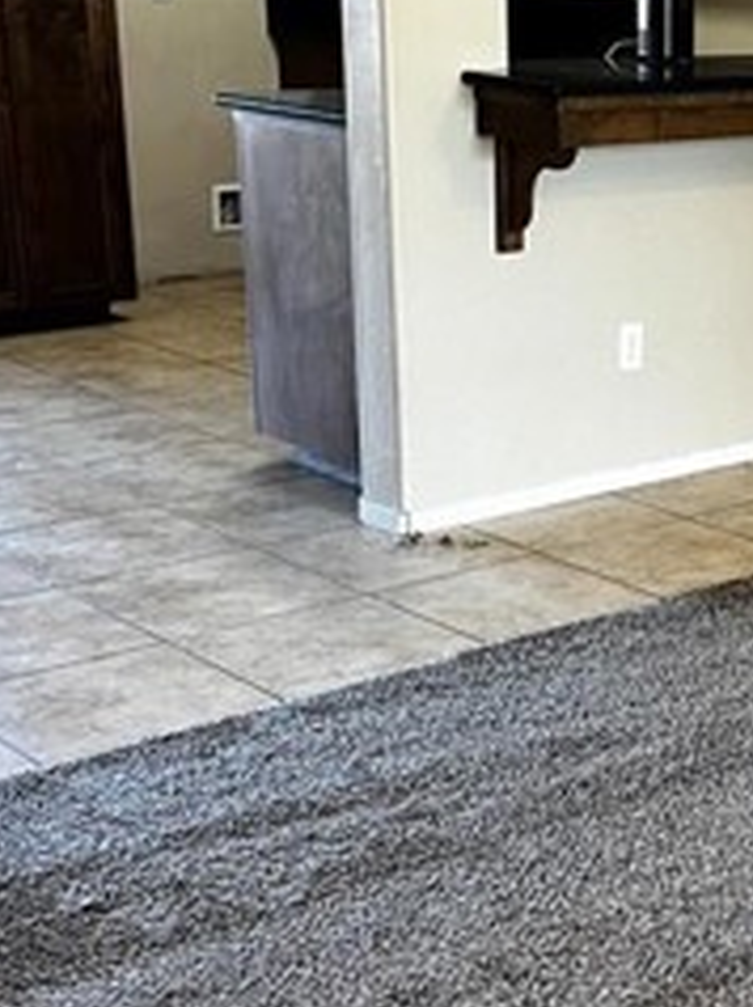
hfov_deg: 19.9
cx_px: 863
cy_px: 550
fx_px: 2034
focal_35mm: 70
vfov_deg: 27.8
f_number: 1.5
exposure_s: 1/60
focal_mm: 5.7
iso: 160
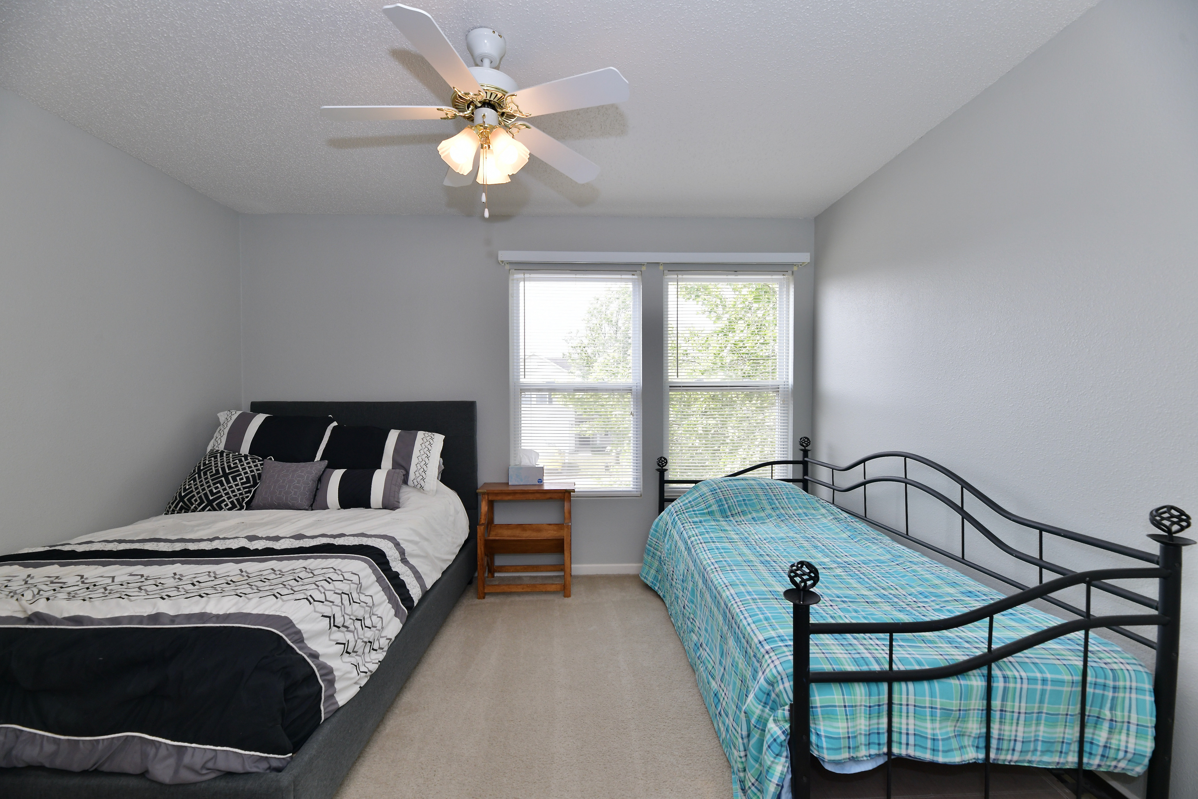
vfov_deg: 81.2
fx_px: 466
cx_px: 599
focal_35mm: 14
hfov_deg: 104.3
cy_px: 400
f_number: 7.1
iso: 640
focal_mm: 14
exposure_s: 1/200
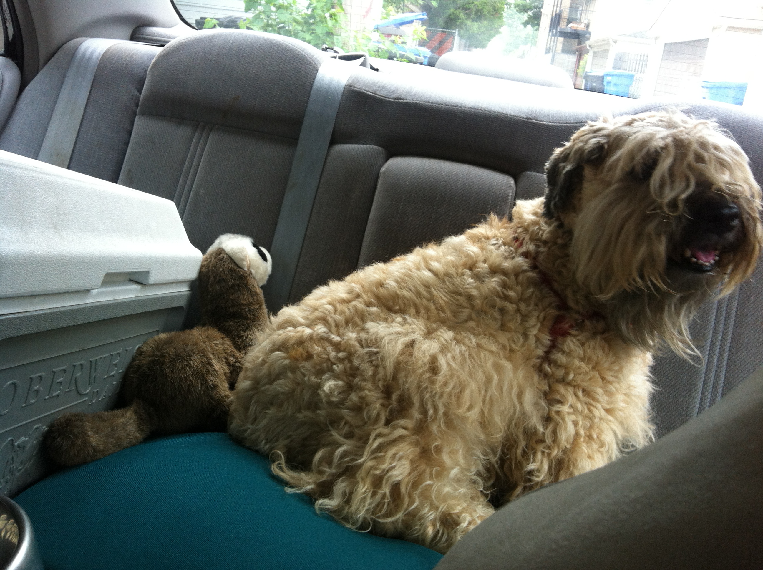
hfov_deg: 52.7
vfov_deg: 40.6
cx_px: 382
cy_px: 285
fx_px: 770
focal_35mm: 35
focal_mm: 3.85
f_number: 2.8
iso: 80
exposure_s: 1/24
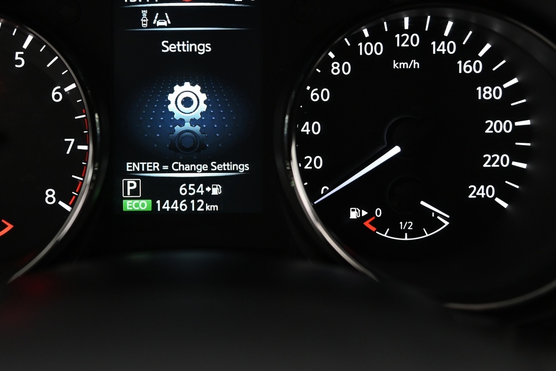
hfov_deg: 29.4
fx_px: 1050
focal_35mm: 68
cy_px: 128
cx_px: 178
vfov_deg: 20.0
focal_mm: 46
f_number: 4
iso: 2000
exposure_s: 1/40
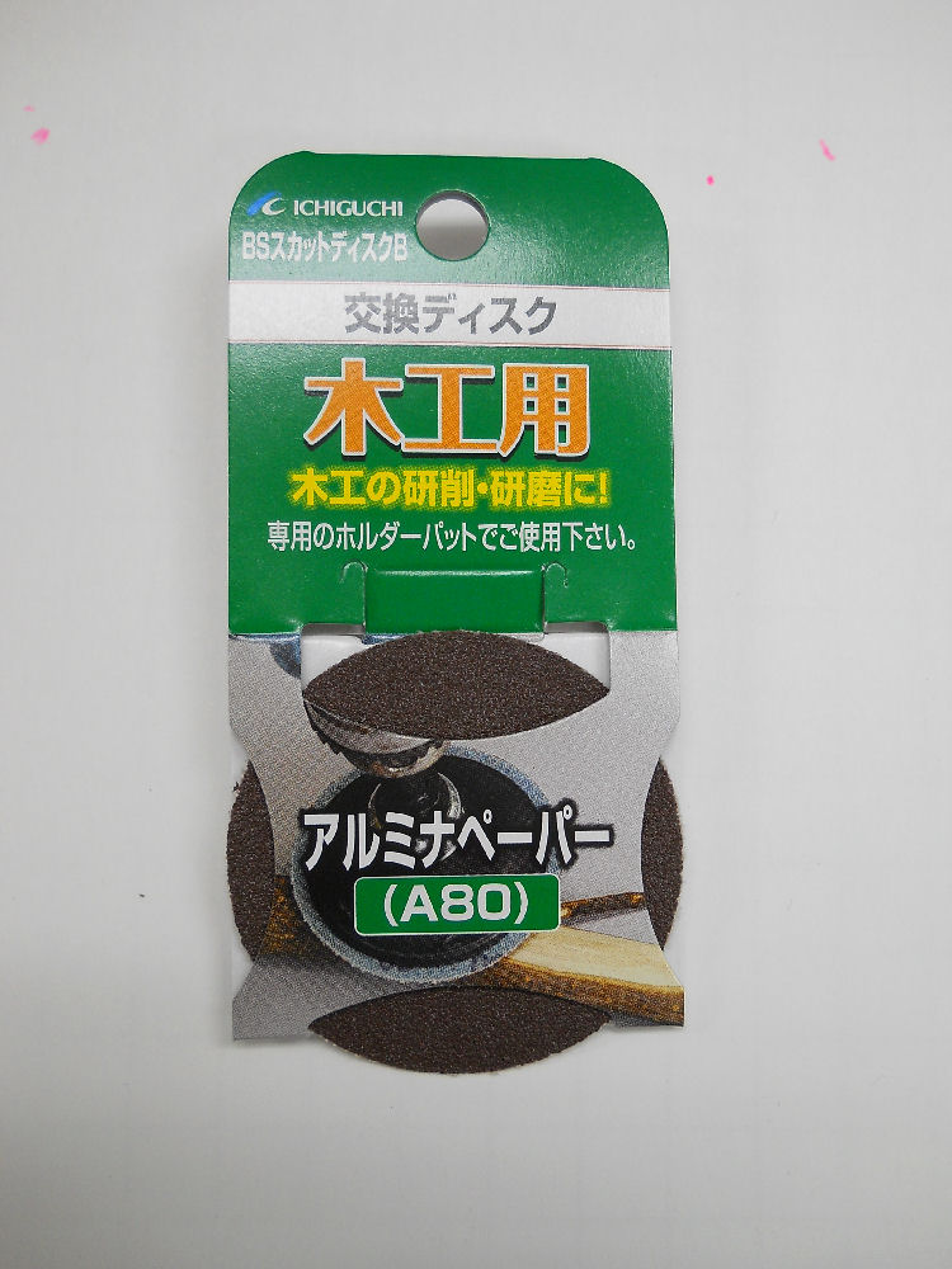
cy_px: 634
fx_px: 1503
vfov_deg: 45.8
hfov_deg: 35.1
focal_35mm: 41
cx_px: 476
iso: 125
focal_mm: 6.72
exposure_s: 1/30
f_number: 3.1
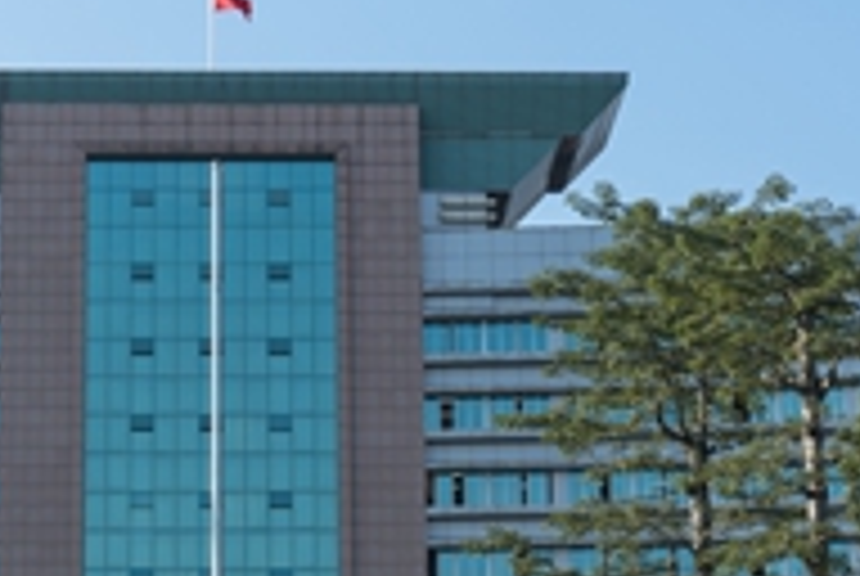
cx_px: 261
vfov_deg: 12.6
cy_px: 646
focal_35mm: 107
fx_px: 2560
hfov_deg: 19.0
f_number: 7.1
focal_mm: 32
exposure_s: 1/200
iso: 100
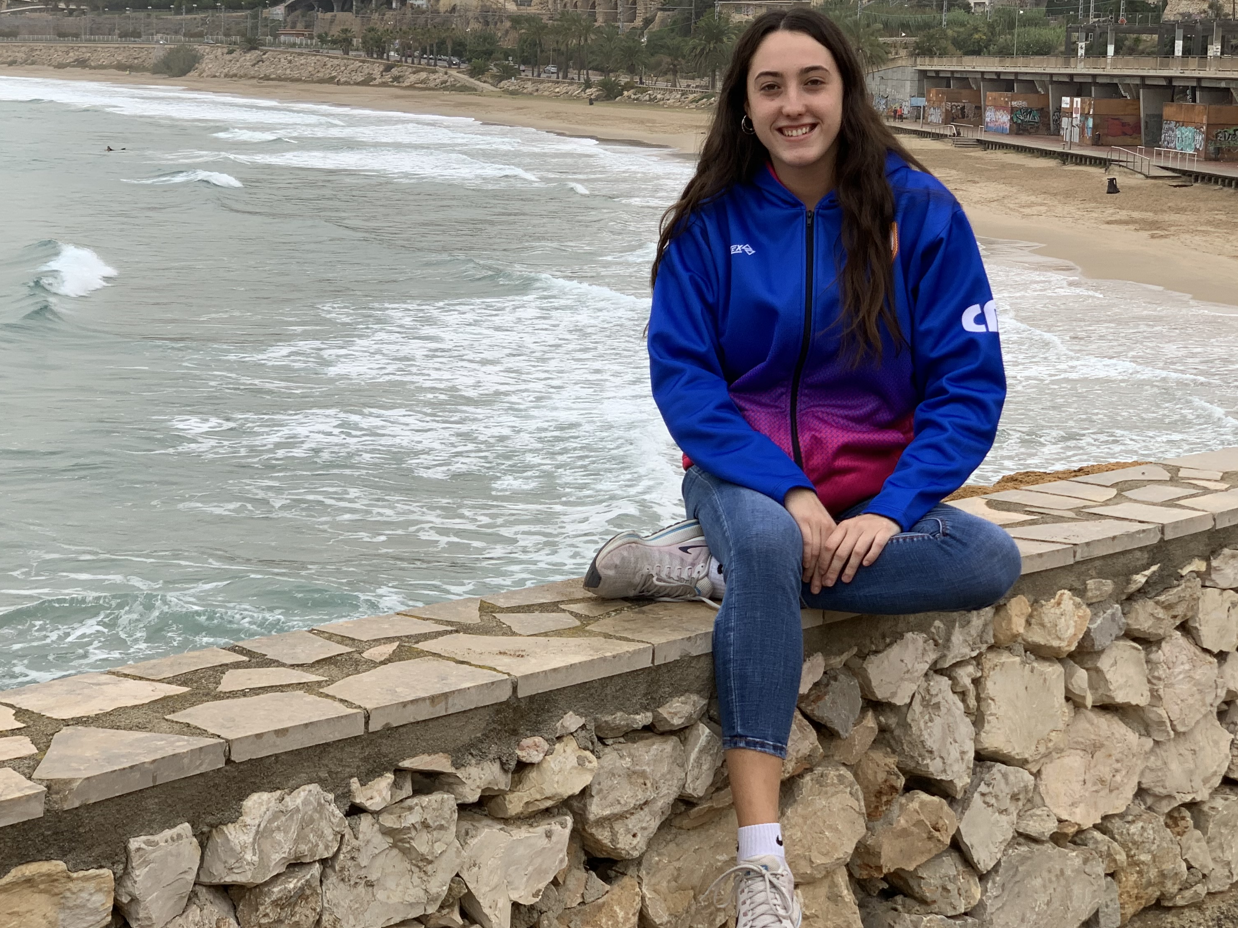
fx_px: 2503
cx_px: 534
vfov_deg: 21.0
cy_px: 359
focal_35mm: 70
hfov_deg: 27.7
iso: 25
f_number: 2.4
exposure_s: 1/122
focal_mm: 6
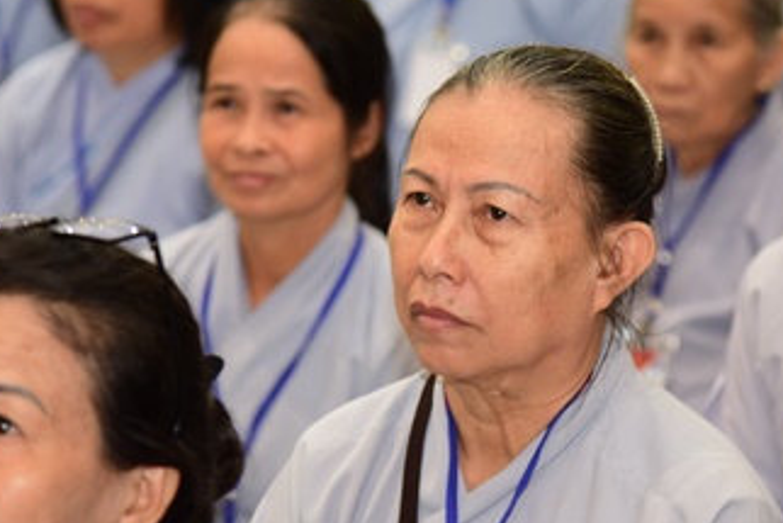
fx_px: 5266
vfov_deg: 5.7
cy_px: 258
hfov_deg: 8.5
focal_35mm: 242
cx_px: 404
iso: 800
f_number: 4
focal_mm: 120
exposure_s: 1/50
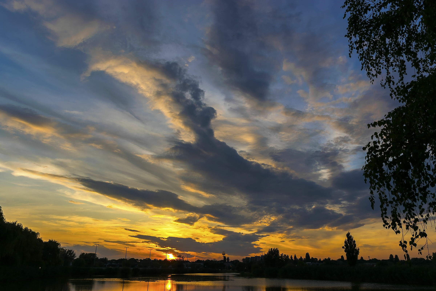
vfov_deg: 47.9
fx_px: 327
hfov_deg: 67.4
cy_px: 146
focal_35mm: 27
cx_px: 218
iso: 100
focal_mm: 18
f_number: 6.3
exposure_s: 1/200
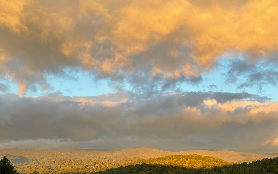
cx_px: 141
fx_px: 424
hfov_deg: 36.3
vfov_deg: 23.1
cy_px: 102
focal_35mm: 56
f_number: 2
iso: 25
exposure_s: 1/190
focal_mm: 6
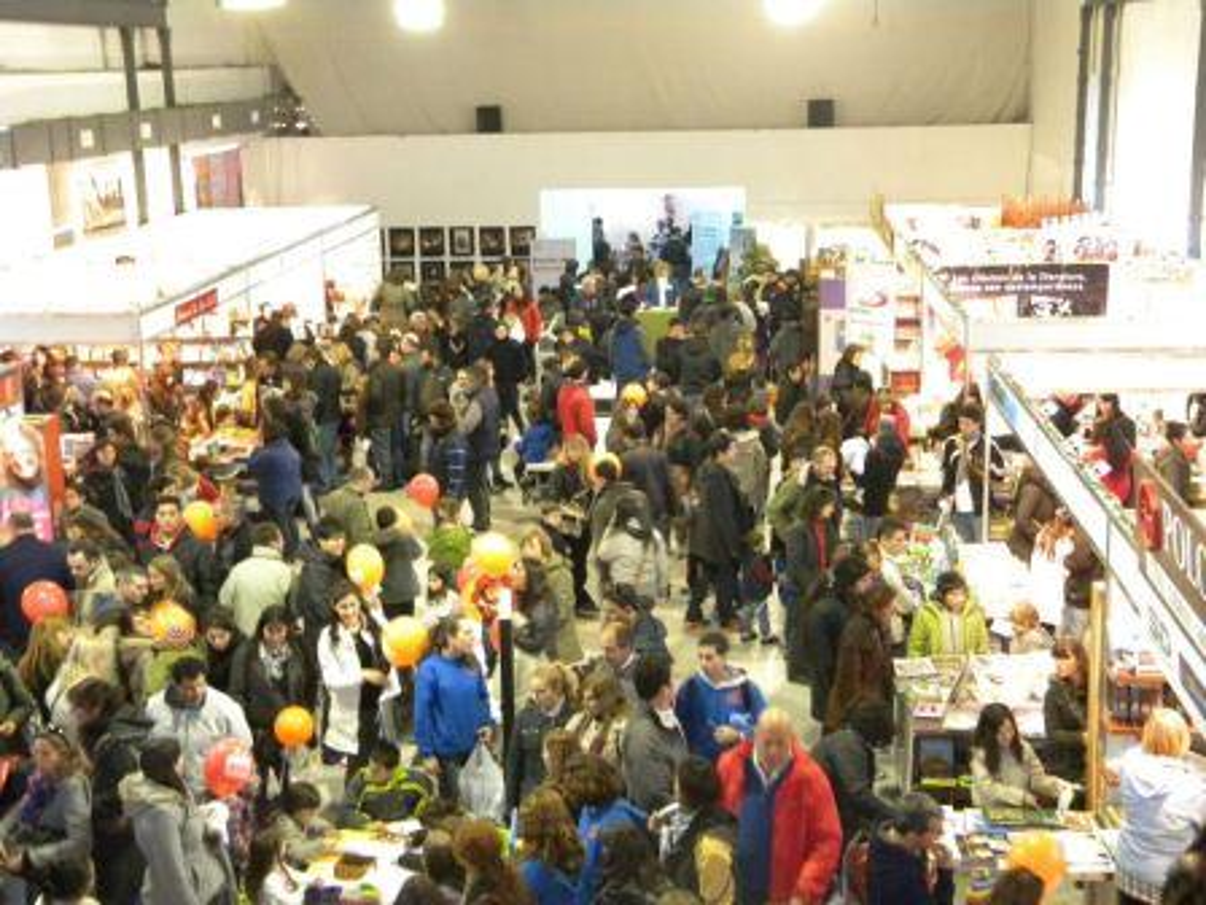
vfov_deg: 30.9
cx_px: 603
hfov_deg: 40.4
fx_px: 1637
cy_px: 452
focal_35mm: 47
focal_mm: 8.6
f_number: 3.9
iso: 581
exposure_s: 1/14.3
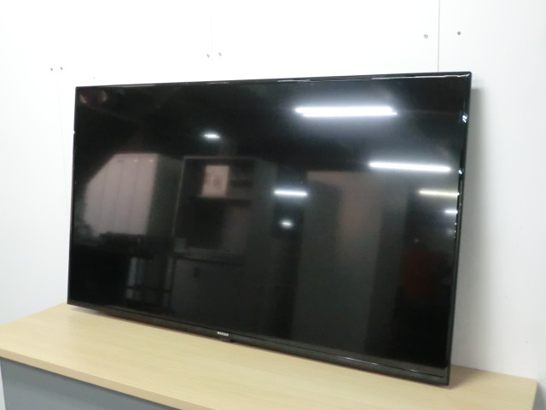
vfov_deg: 37.7
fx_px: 599
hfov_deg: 49.0
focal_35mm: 38
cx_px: 273
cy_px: 205
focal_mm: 6.9
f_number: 3.9
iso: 800
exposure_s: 1/50
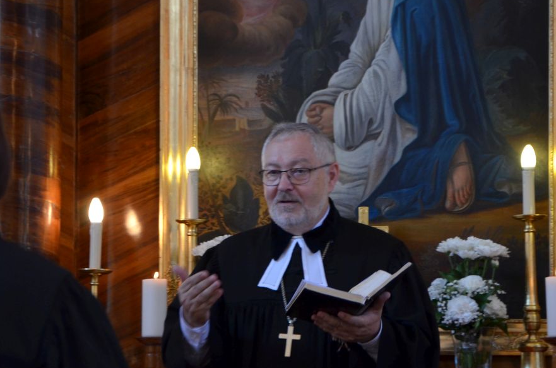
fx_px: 2755
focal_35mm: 179
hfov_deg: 11.5
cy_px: 175
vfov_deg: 7.6
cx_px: 305
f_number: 5.3
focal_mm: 75
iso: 400
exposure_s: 1/50
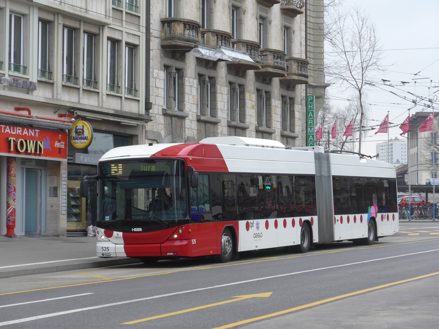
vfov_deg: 14.4
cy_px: 164
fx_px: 1306
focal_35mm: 103
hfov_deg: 19.1
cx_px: 220
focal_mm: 20.4
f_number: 4.8
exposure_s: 1/250
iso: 160
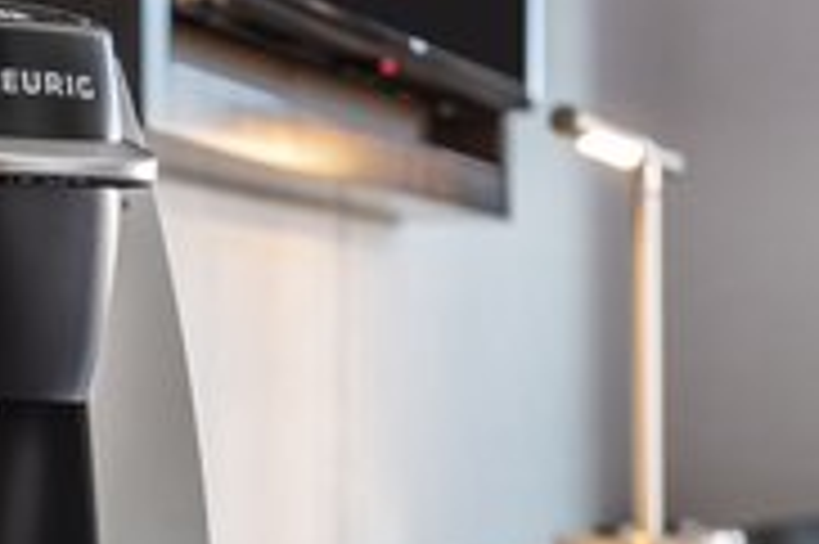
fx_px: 3478
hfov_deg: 13.2
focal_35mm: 153
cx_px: -22
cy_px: 566
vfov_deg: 8.9
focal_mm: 58
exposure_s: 1/6
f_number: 5.6
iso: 100
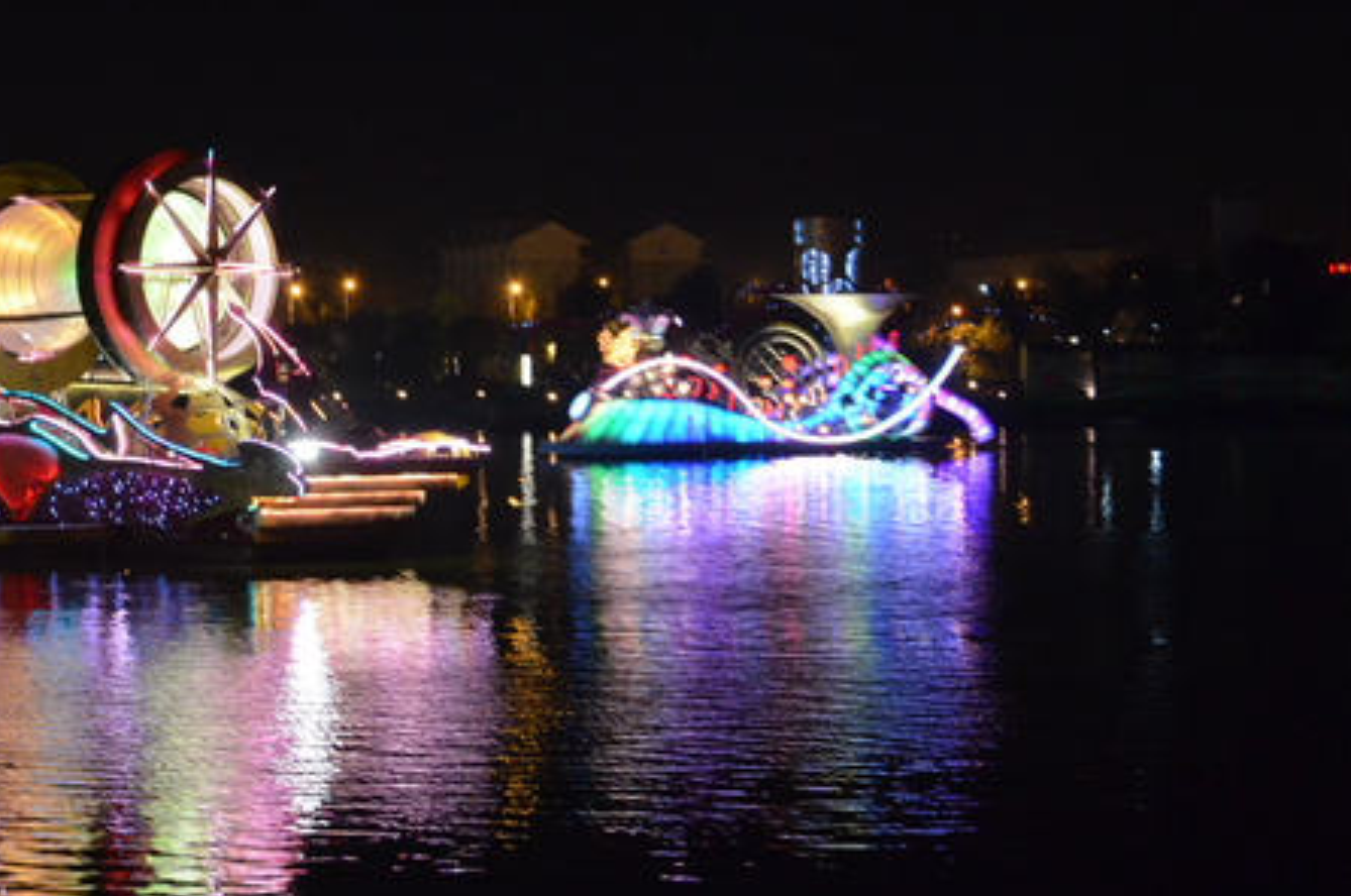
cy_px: 472
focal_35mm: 113
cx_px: 512
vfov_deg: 12.1
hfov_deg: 18.1
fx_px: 4234
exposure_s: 1/13
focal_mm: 48
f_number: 8
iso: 3200
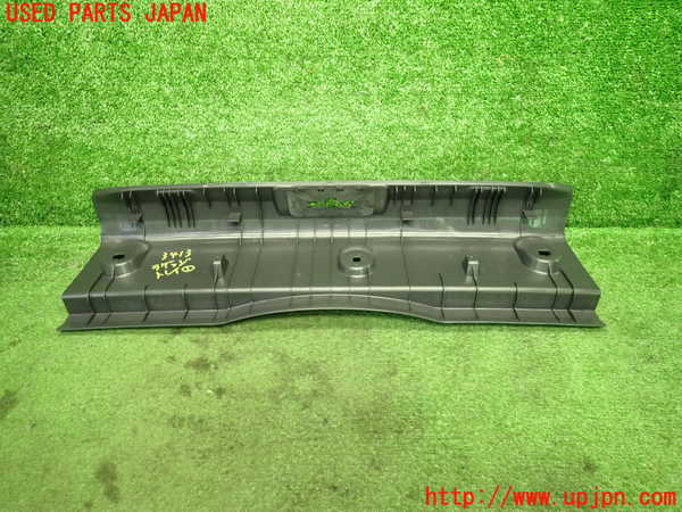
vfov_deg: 54.9
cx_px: 341
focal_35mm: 25
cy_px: 256
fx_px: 493
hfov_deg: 69.4
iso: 320
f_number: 2
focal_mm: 4.5
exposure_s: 1/30
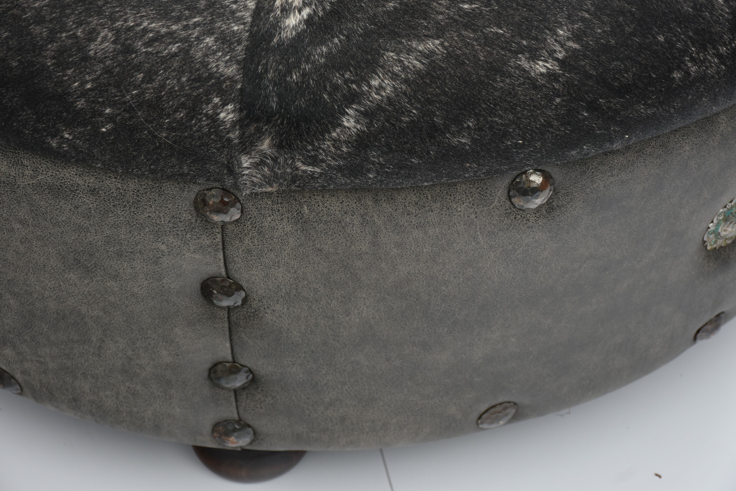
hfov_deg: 19.5
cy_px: 246
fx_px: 2147
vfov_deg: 13.0
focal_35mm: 105
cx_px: 368
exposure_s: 1/100
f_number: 8
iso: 320
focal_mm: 70
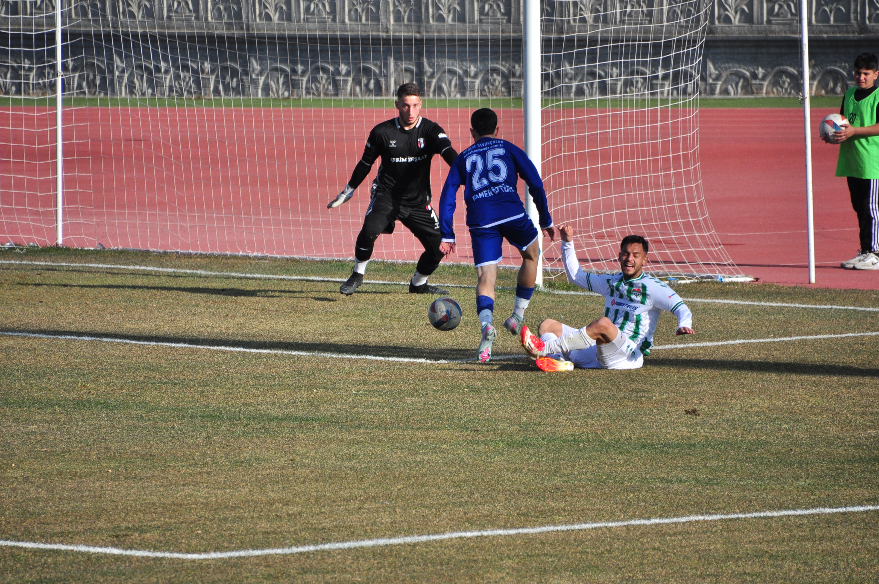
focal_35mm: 450
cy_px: 292
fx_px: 10974
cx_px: 440
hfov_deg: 4.6
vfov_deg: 3.0
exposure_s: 1/2500
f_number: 6.3
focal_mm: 300
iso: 400
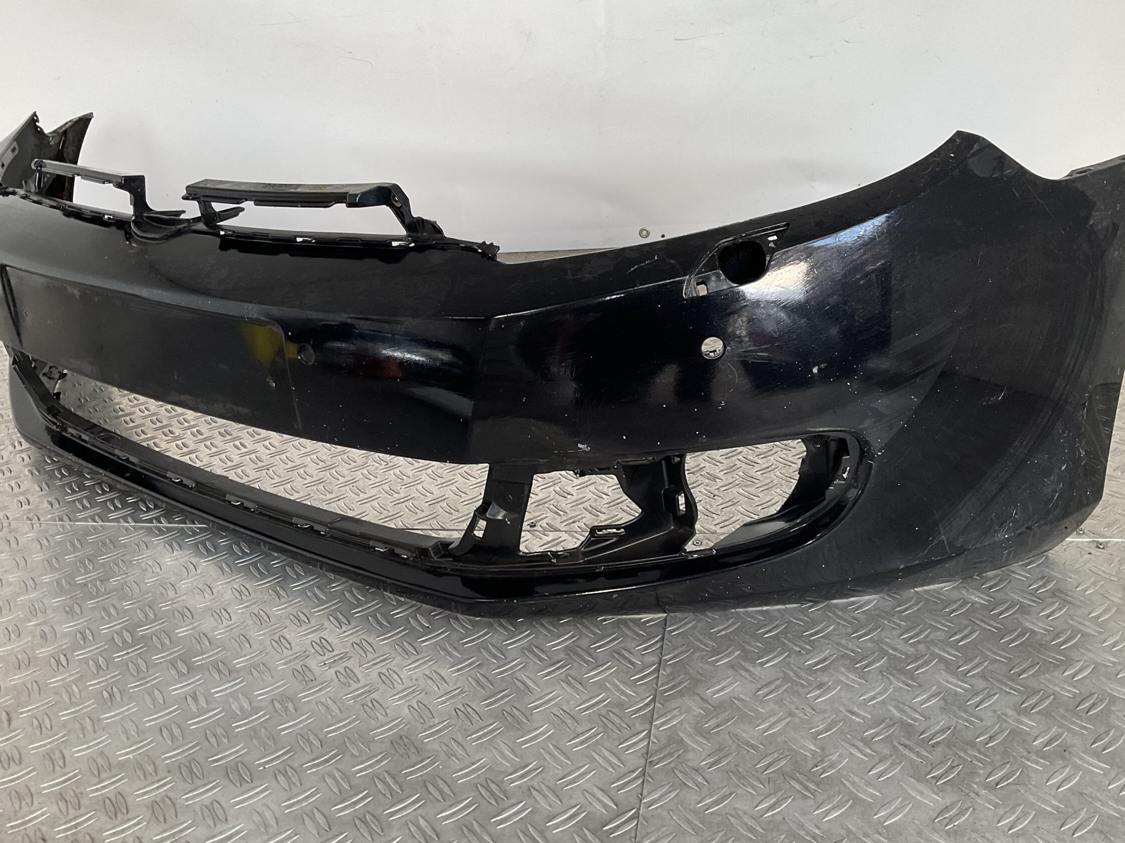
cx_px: 561
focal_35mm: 33
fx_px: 1072
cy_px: 390
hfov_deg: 55.4
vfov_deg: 42.9
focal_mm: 3
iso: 40
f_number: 1.8
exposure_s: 1/50
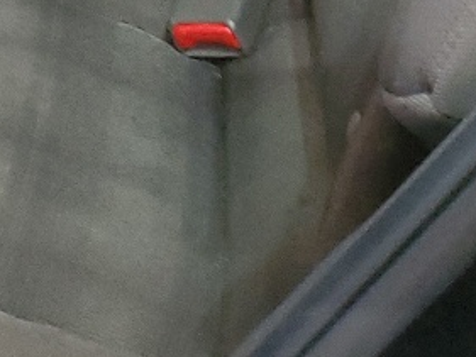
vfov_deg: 9.0
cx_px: -156
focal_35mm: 148
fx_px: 2036
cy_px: -521
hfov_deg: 12.9
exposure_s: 1/17
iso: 302
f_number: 1.5
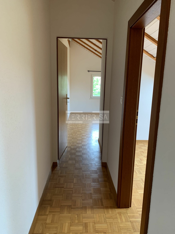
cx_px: 88
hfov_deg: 53.1
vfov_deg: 67.3
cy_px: 117
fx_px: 175
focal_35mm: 26
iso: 125
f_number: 1.8
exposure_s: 1/50
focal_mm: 4.25
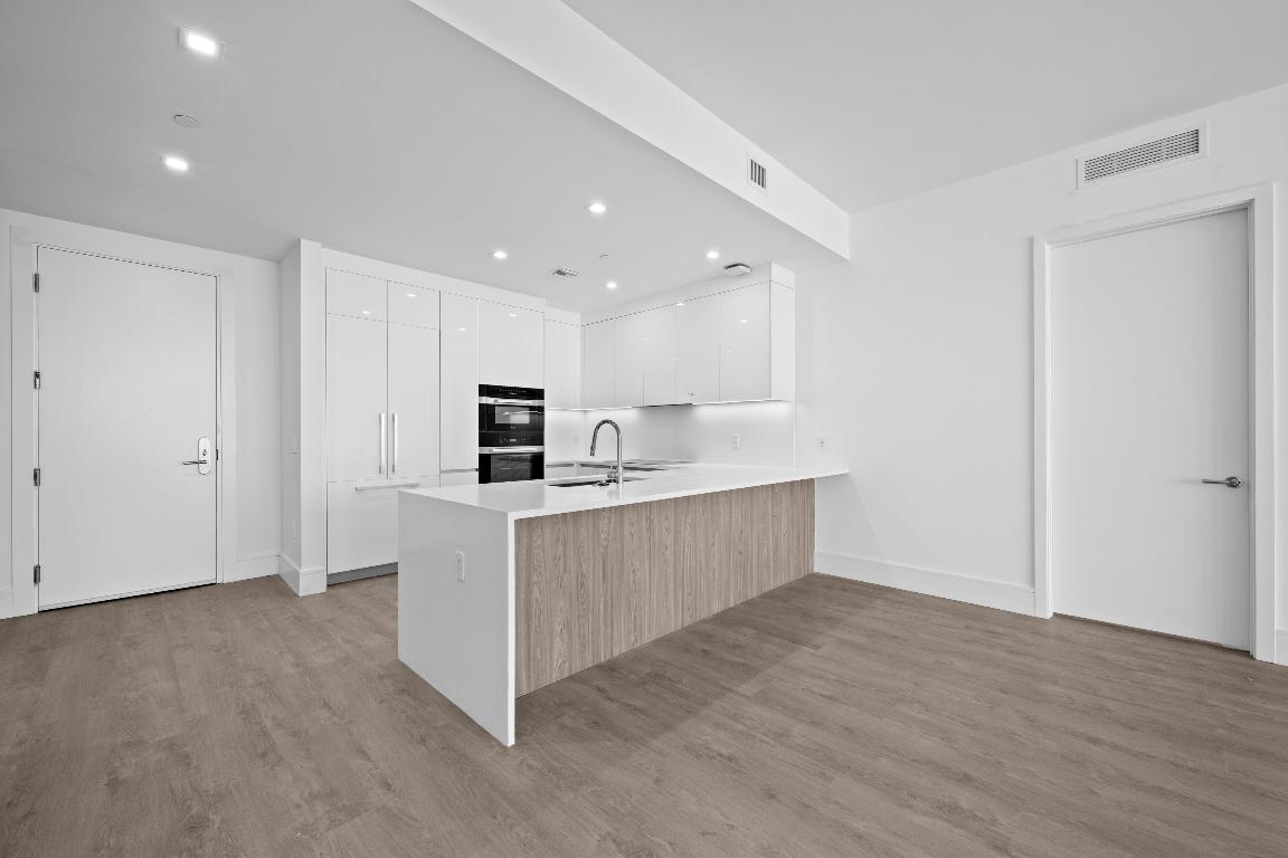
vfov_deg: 81.2
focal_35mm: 14
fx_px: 501
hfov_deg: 104.3
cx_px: 644
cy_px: 429
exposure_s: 1/2.5
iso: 250
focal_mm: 14
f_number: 8
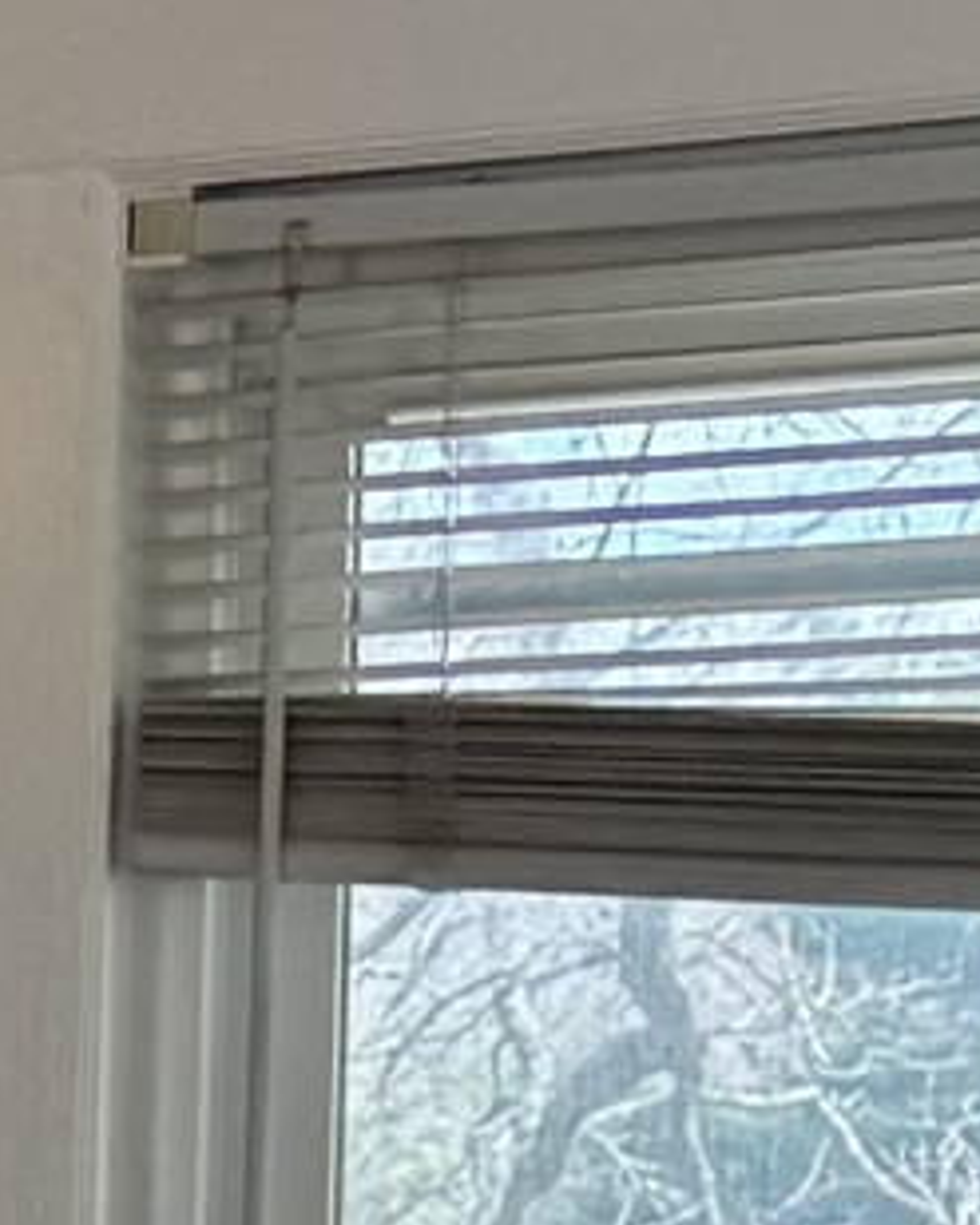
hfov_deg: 5.5
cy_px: 2502
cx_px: -3349
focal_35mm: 233
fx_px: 8452
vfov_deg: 7.9
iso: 80
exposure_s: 1/170
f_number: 1.78
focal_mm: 6.76
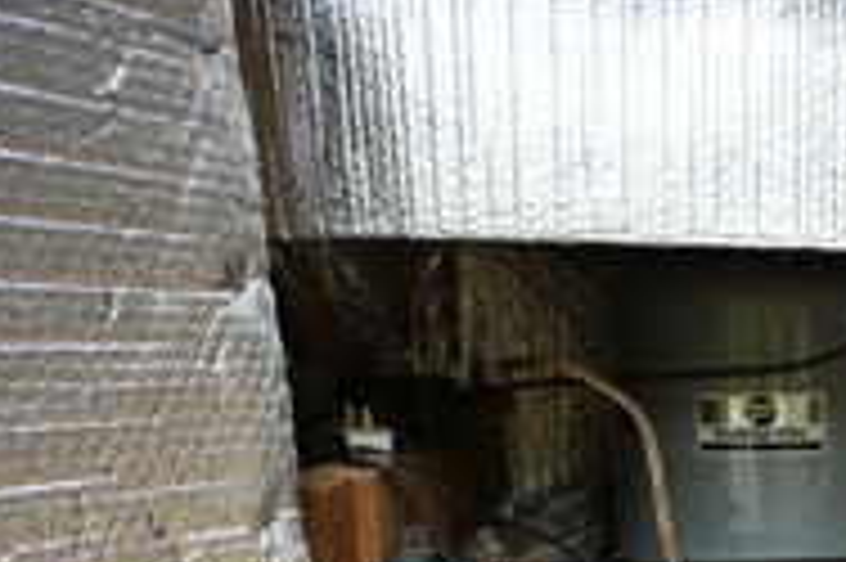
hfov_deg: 41.6
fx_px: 1010
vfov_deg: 27.7
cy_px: 654
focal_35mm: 43
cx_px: 770
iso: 2000
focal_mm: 12
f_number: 3.5
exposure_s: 1/125
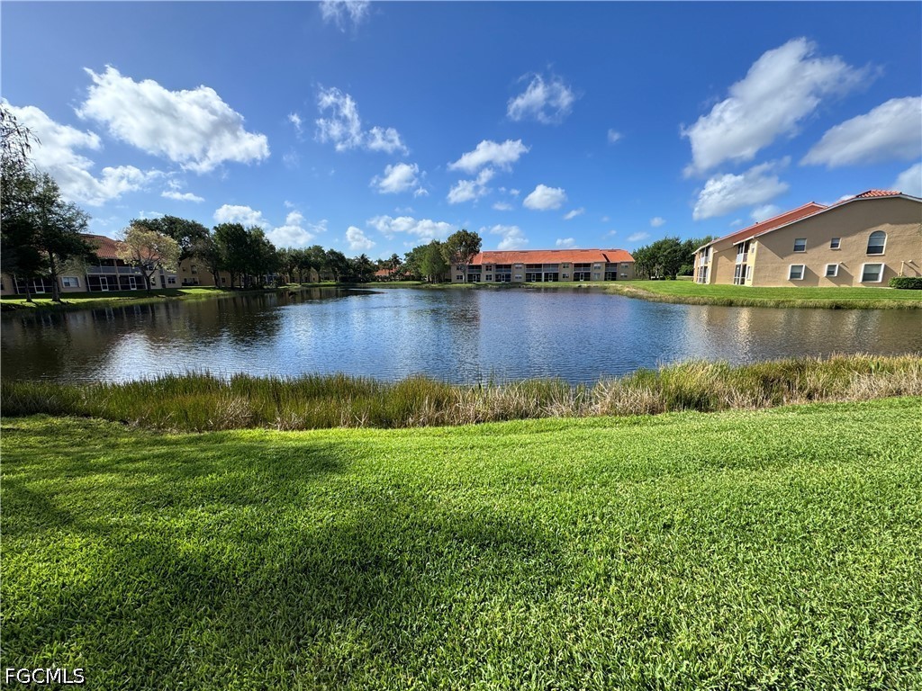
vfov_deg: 85.7
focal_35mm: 14
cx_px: 461
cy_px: 346
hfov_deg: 102.1
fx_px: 373
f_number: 2.2
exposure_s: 1/1789
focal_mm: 2.22
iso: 50
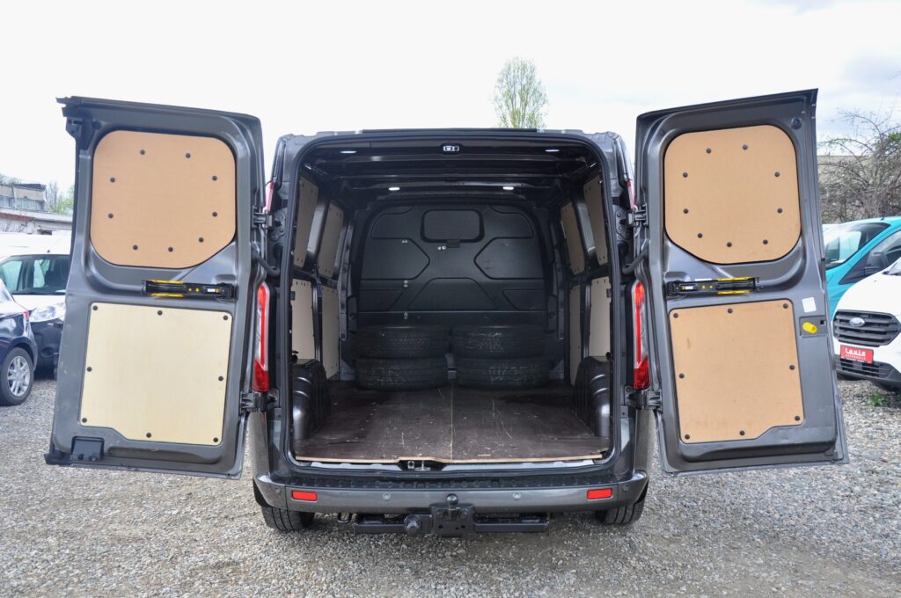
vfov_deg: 41.6
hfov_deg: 59.6
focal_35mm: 32
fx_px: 787
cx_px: 450
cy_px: 299
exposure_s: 1/160
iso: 500
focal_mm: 21
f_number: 6.3
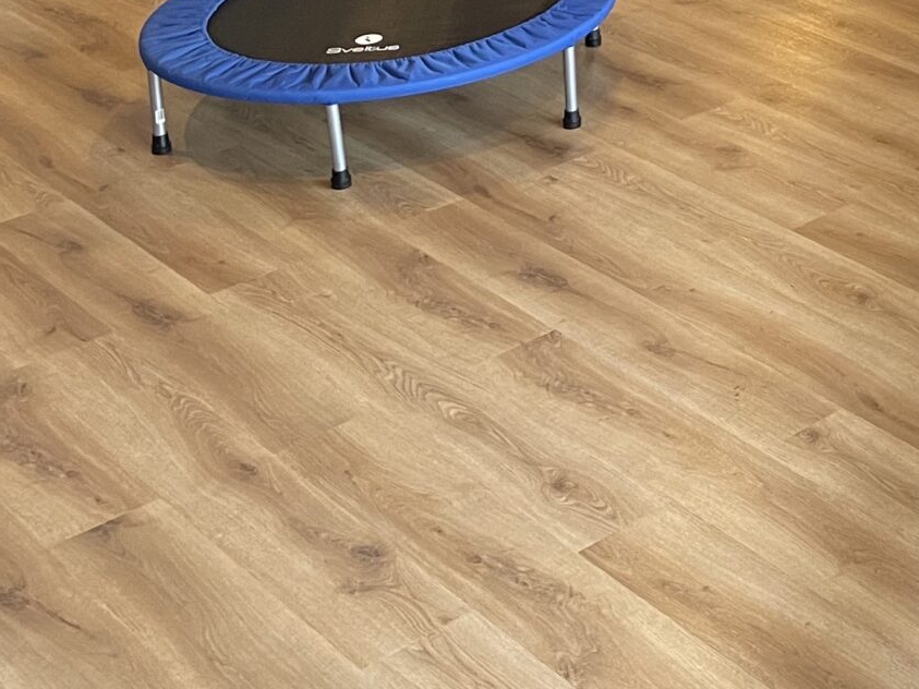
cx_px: 1223
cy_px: -305
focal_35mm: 79
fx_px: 2097
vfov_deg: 17.1
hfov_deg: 22.0
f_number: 1.6
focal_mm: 4.2
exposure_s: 1/62
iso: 125
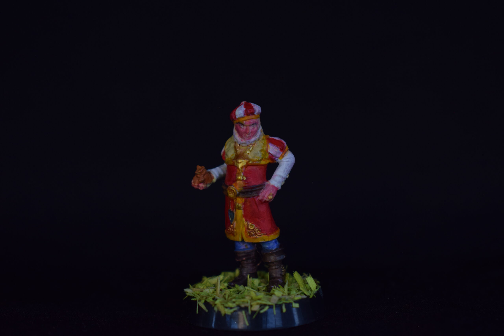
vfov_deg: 16.6
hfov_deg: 24.6
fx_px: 1155
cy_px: 168
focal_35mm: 82
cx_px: 252
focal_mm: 55
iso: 400
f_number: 5.6
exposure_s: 1/30
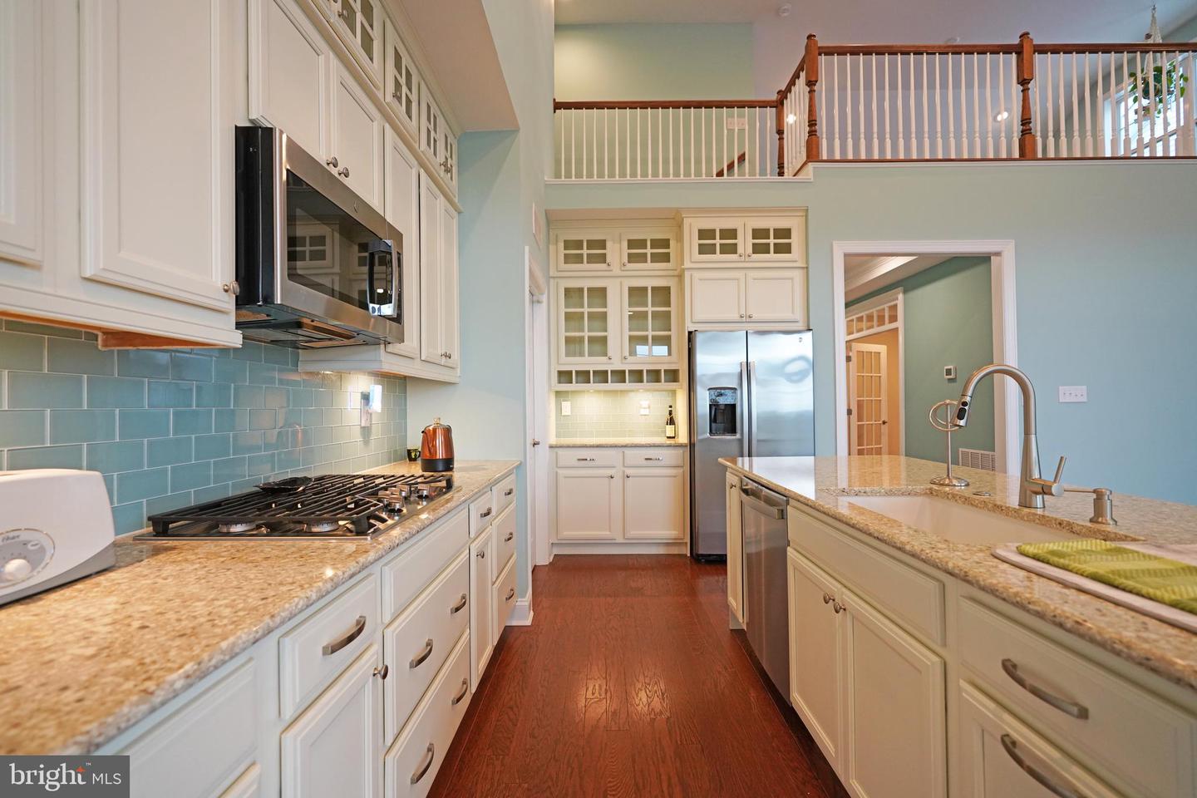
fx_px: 532
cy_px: 399
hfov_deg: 96.7
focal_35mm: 16
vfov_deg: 73.7
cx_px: 598
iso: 1600
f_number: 4
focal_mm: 16
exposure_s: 1/160
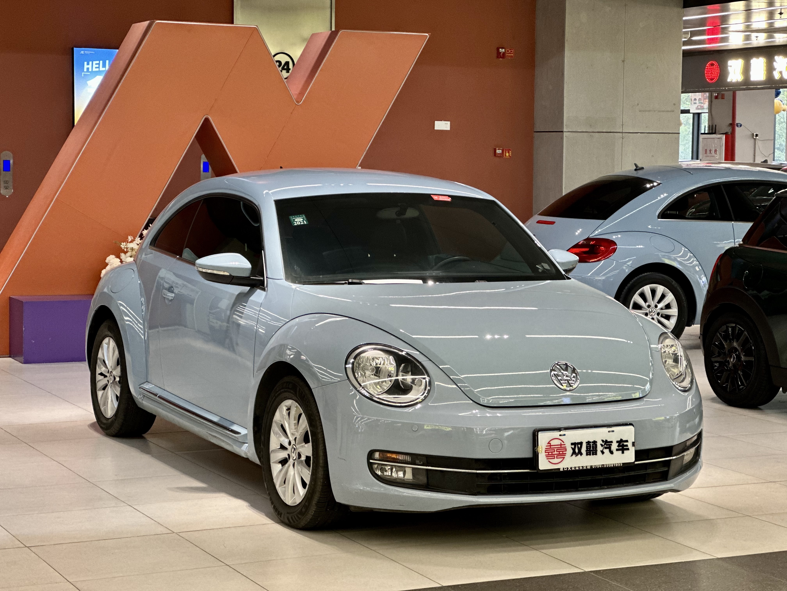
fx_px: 1751
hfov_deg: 25.3
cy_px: 296
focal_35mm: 77
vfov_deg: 19.1
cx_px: 394
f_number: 2.8
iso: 250
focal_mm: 9
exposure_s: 1/63
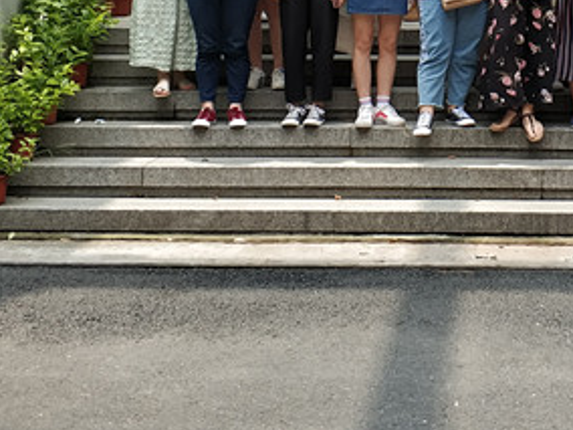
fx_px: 1258
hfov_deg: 25.0
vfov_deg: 18.4
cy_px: -83
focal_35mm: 76
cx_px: 496
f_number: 1.8
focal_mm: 3.82
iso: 109
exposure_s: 1/441
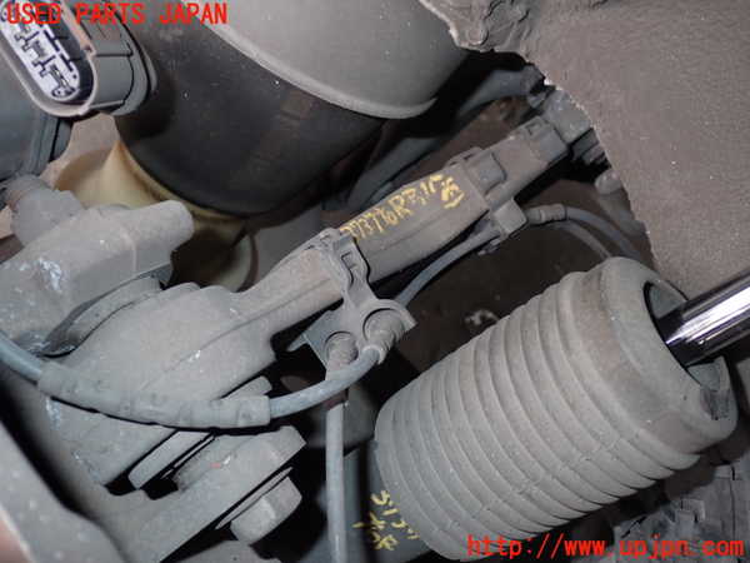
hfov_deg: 51.4
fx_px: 780
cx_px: 375
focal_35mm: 36
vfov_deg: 39.7
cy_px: 282
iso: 200
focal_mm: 6.37
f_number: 2.5
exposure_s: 1/40
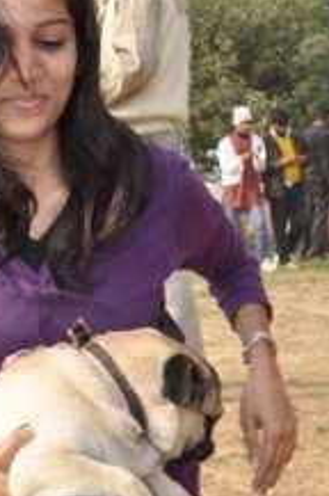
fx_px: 1279
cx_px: -5
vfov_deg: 21.8
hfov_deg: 14.4
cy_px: 357
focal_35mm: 93
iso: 200
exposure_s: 1/200
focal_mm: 30
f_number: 8
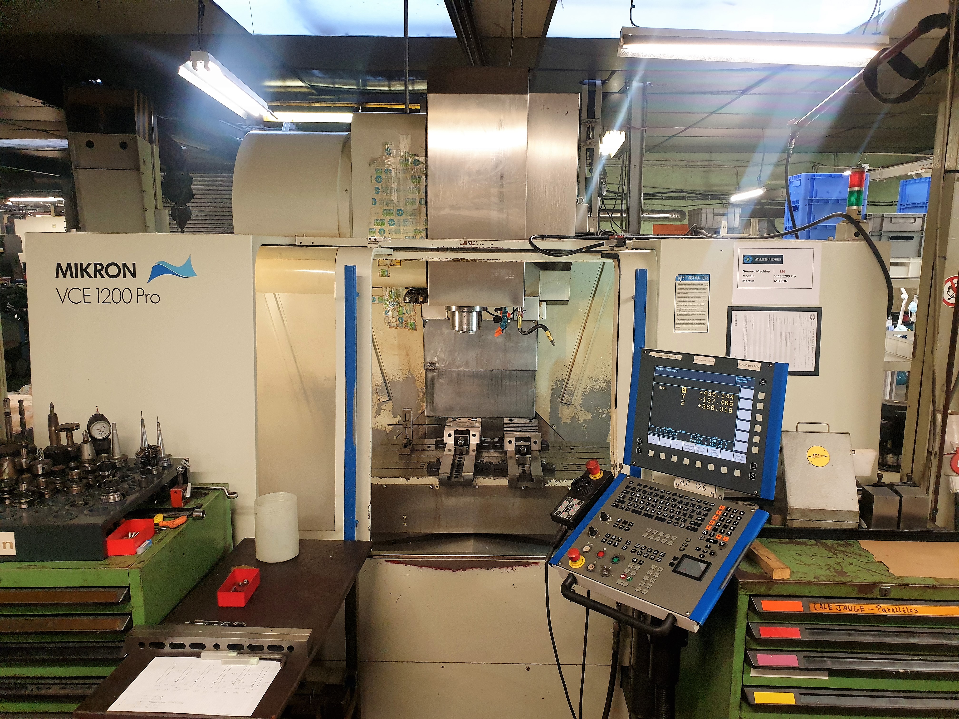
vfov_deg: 53.1
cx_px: 480
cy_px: 360
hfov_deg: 67.3
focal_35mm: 26
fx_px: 720
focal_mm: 4.3
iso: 320
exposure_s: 1/50
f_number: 2.4
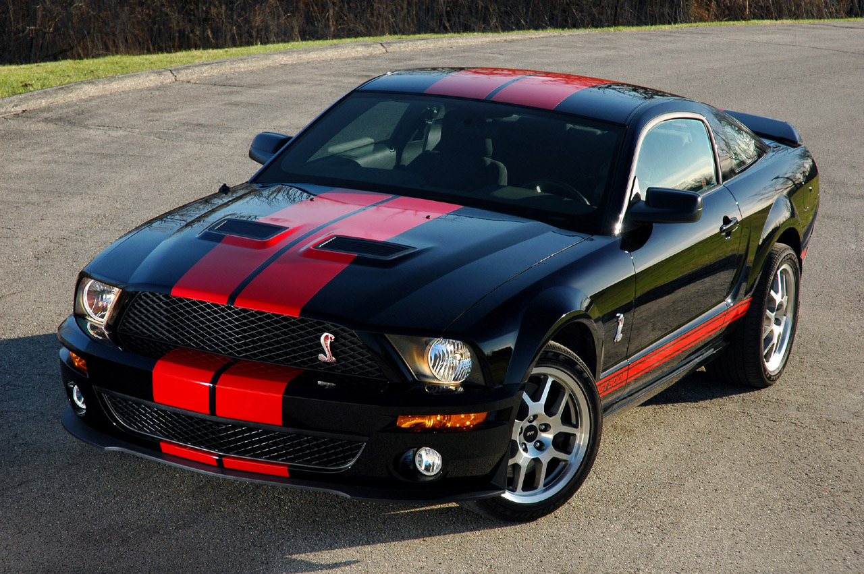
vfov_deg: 13.0
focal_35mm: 105
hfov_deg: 19.5
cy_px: 287
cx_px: 432
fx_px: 2518
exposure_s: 1/50
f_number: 9
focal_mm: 70
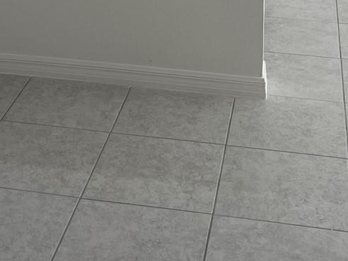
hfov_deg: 22.9
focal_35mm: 85
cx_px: 113
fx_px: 855
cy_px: -160
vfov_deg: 15.6
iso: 32
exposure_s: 1/120
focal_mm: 4.2
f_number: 1.6
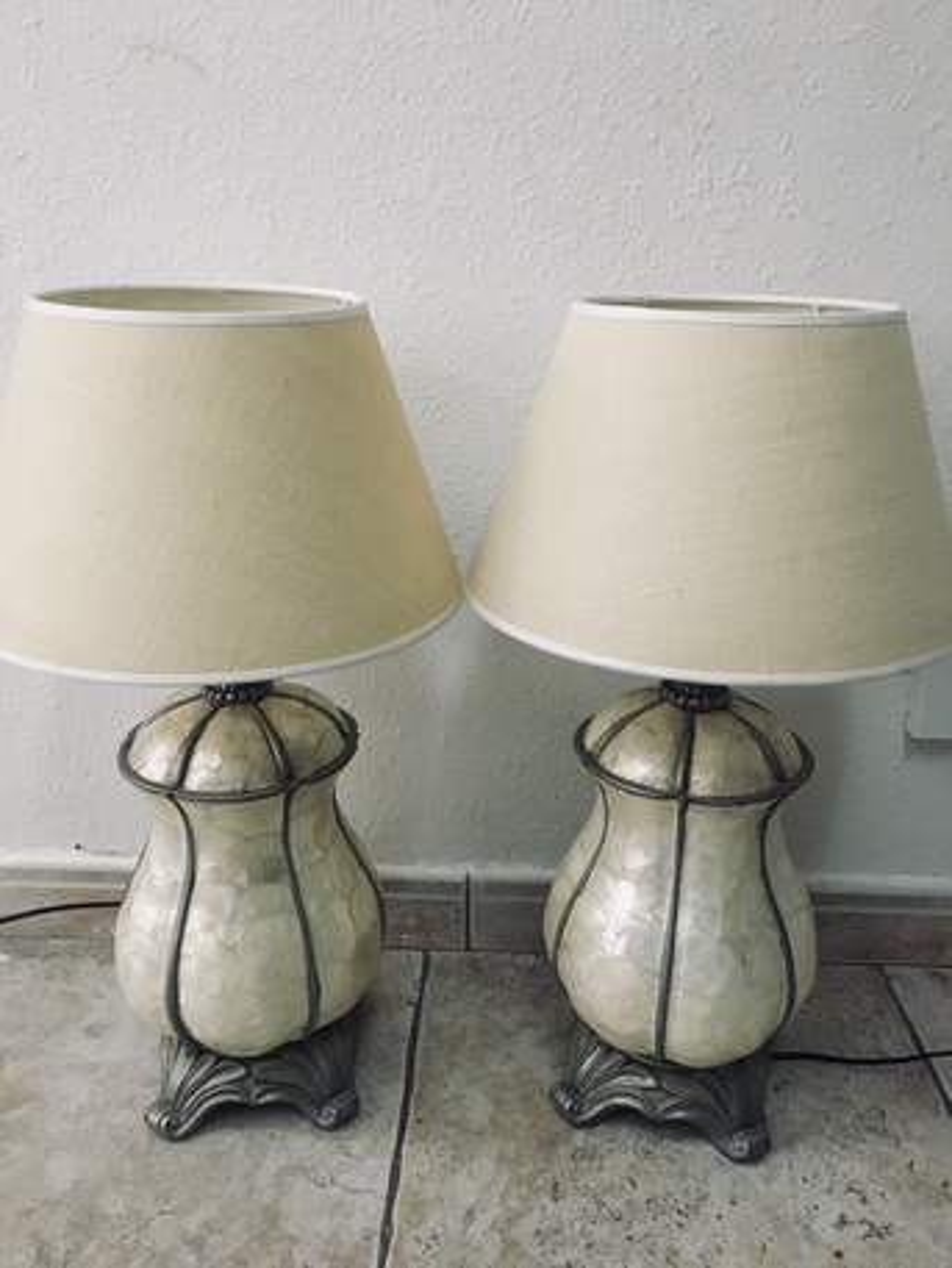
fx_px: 1063
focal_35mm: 29
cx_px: 476
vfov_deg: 61.6
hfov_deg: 48.2
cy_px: 634
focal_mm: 4.15
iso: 400
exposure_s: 1/15
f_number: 2.2
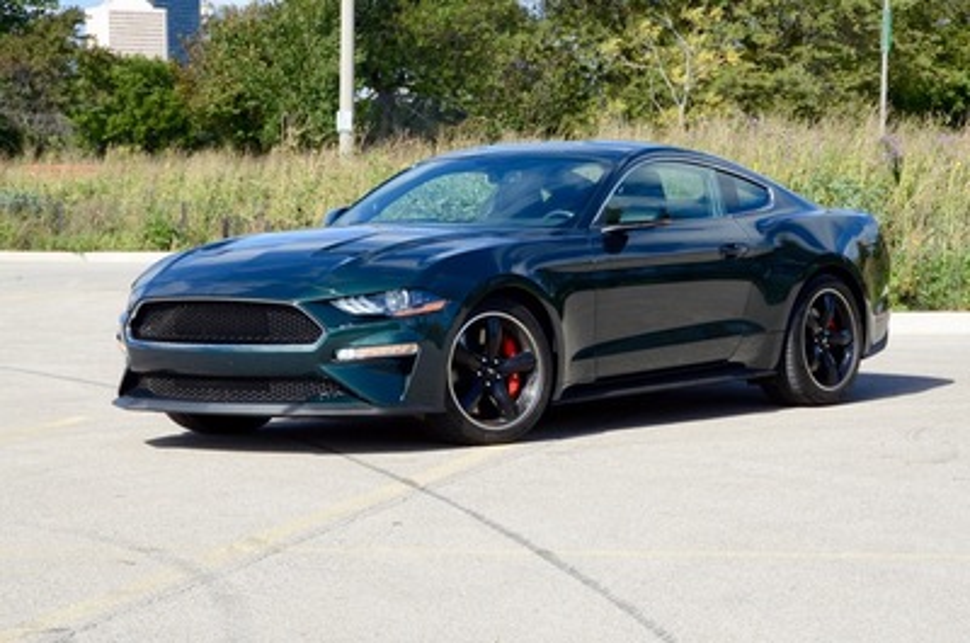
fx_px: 2824
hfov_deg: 19.5
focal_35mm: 105
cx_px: 485
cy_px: 322
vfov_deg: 13.0
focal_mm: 70
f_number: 9
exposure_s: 1/1250
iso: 800
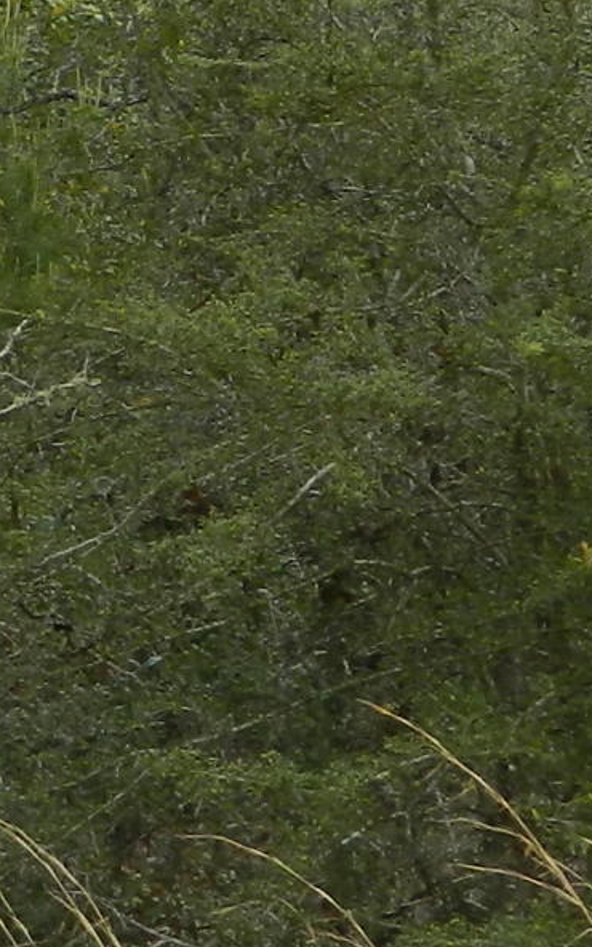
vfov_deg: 11.1
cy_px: 200
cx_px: -533
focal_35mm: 188
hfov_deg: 6.8
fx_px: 4853
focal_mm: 6.2
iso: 80
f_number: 3.3
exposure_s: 1/320
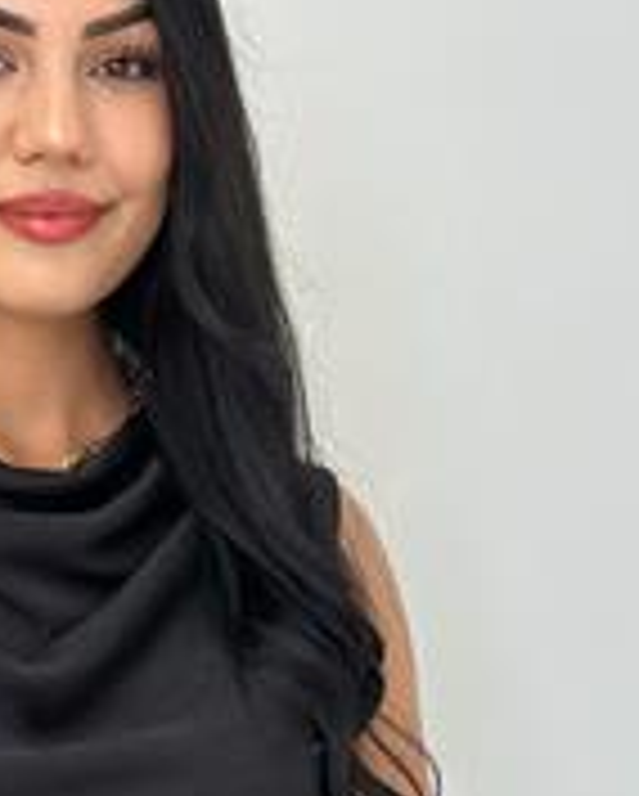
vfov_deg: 13.4
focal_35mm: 141
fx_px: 3328
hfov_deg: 10.9
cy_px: 875
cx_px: 50
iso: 64
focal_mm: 6.86
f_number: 1.78
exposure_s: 1/141
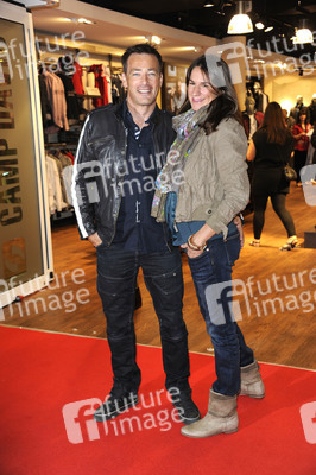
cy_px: 238
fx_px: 633
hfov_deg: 28.0
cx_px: 158
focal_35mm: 48
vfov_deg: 41.1
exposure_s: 1/160
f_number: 5.6
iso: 800
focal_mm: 48
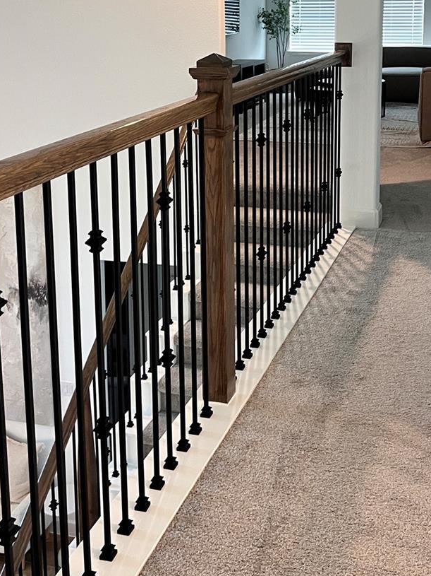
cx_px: 264
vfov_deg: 37.9
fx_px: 814
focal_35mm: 49
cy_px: 141
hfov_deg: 29.6
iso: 160
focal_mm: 5.7
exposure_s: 1/60
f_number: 1.5
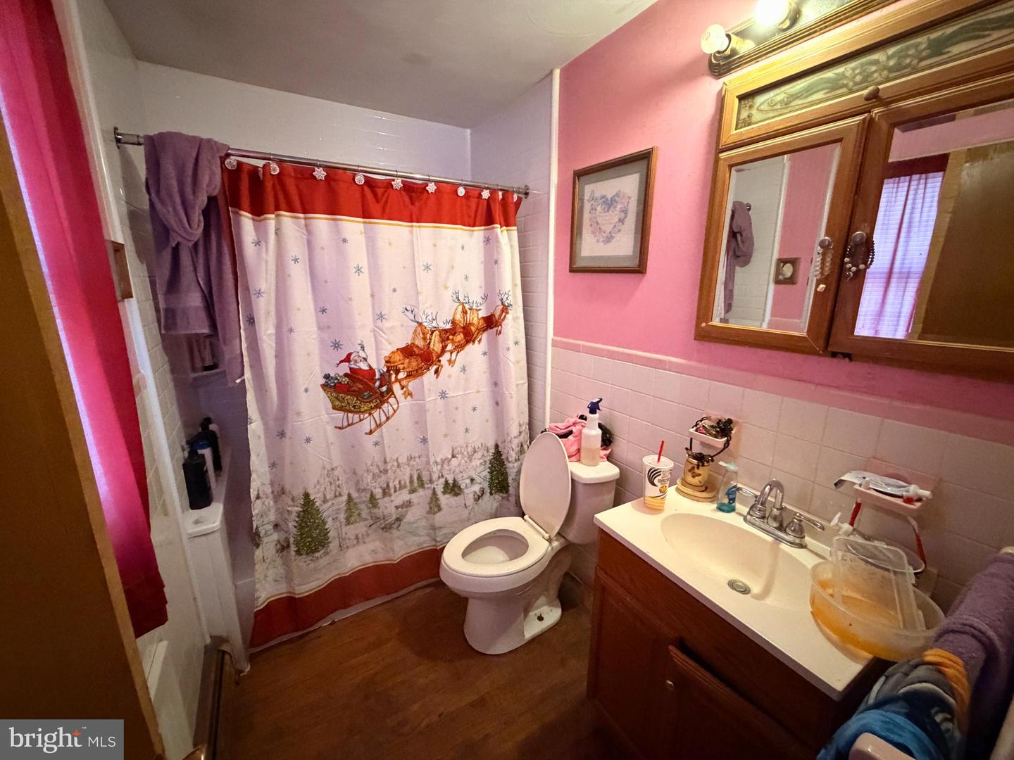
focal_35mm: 14
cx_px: 507
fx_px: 410
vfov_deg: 85.7
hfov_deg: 102.1
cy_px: 380
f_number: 2.2
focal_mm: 2.22
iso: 1250
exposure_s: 1/40
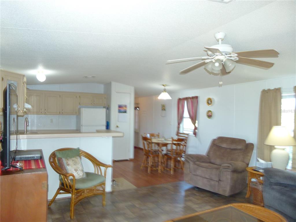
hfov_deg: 69.4
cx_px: 148
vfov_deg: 54.9
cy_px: 111
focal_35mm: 25
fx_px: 214
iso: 100
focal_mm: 4.5
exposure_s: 1/20
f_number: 2.8
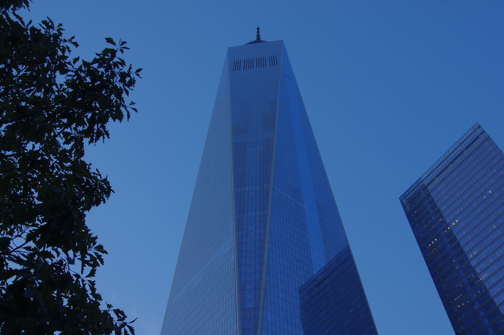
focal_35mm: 39
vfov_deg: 34.2
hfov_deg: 49.6
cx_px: 252
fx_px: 546
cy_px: 168
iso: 100
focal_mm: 26
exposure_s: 1/100
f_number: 8
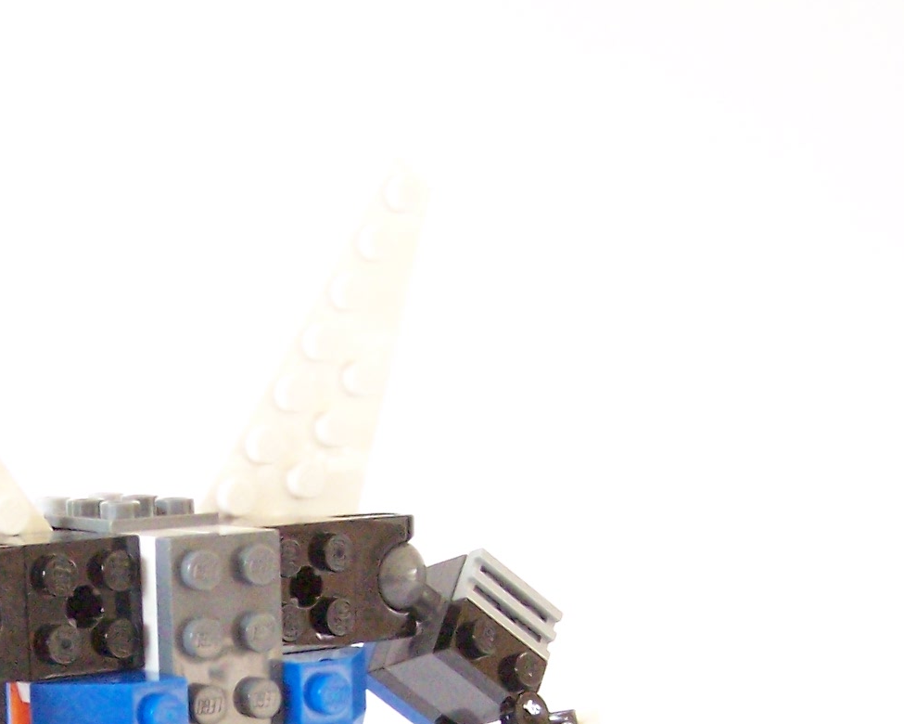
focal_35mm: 98
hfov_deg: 19.4
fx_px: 2622
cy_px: 802
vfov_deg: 15.3
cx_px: 227
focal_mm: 6.3
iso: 400
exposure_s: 1/60
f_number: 3.2
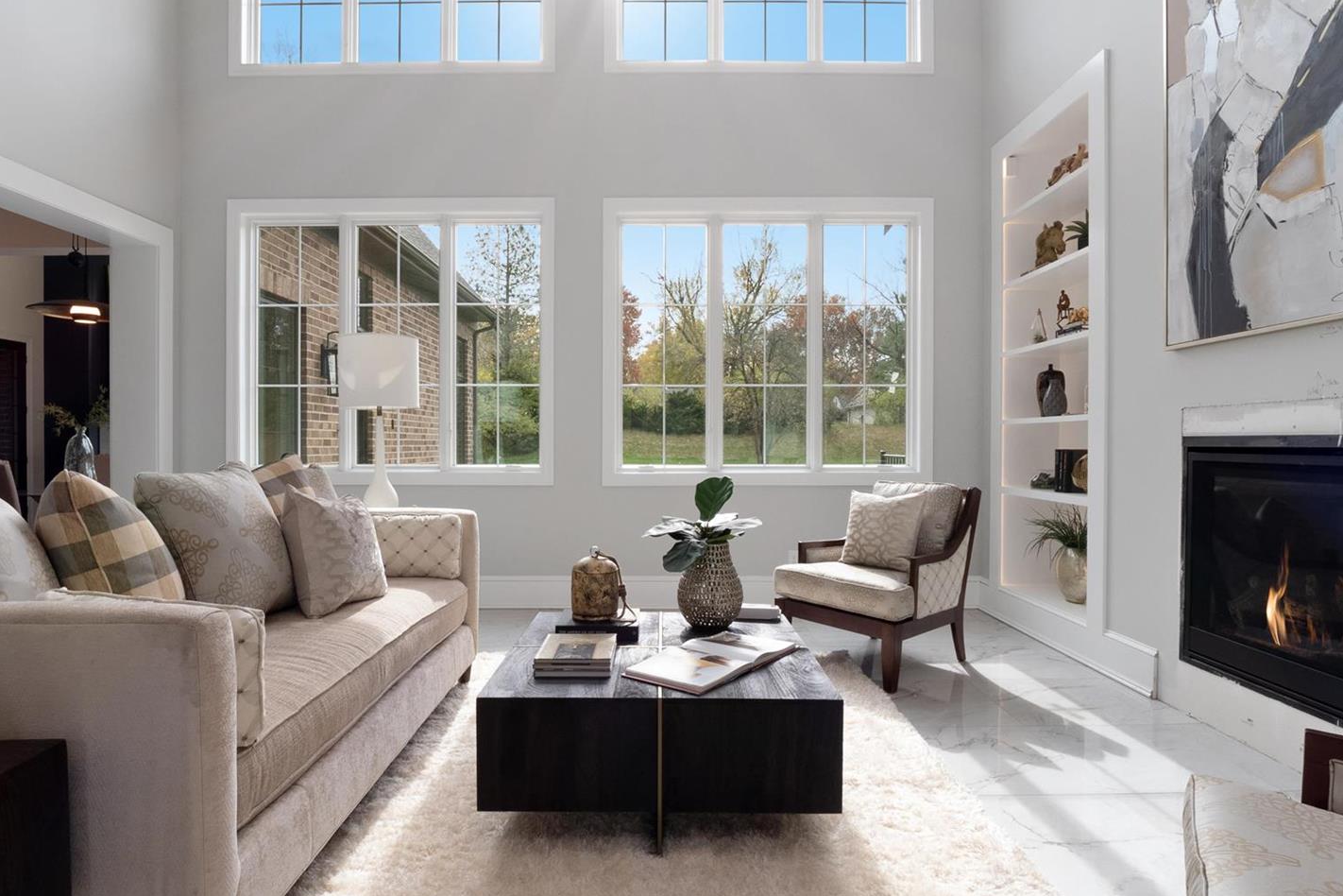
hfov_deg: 89.8
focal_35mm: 18
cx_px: 724
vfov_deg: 67.3
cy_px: 472
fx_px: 671
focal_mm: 8
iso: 400
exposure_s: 1/40
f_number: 10
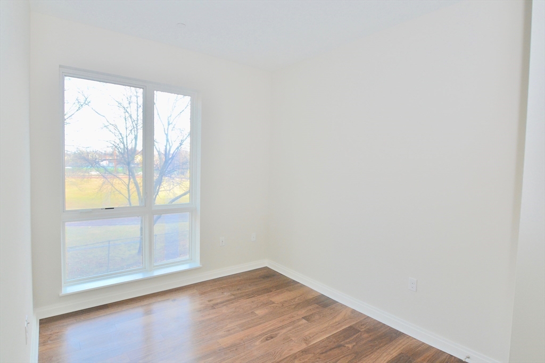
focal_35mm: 20
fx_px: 295
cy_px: 182
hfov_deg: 85.4
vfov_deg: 63.2
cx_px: 272
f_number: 5
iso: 400
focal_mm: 13
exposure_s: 1/100
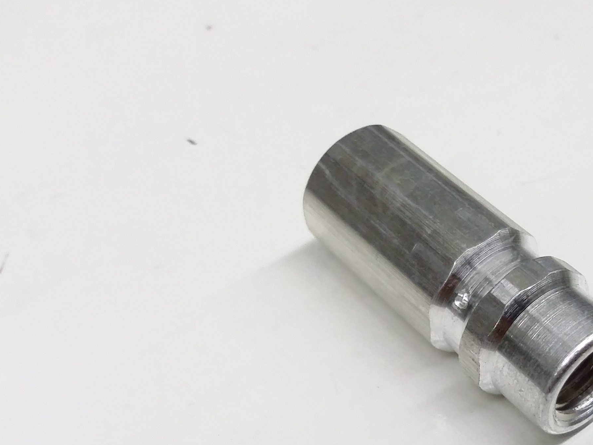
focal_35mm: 58
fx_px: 994
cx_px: 441
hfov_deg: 32.6
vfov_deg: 24.9
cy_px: 339
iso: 160
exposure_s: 1/20
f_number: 2.4
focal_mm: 3.4
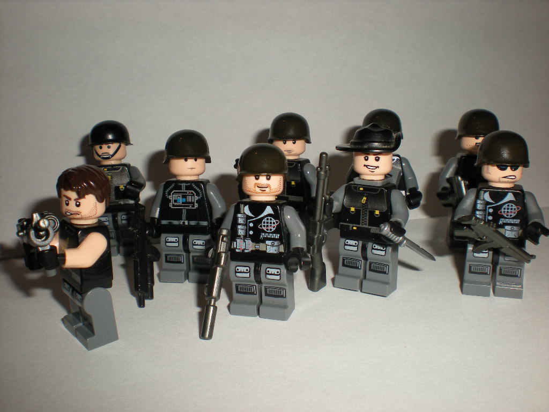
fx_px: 603
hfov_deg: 49.0
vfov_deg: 37.7
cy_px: 206
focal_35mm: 38
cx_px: 274
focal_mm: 6.3
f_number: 4.6
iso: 64
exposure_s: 1/60
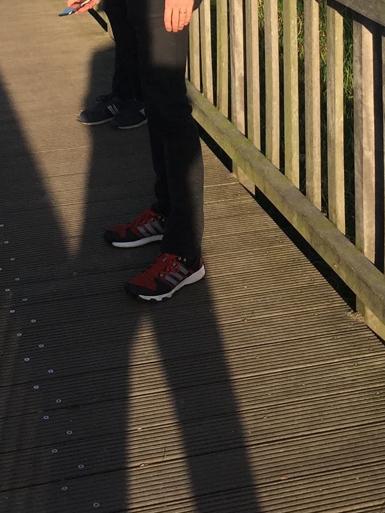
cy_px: -124
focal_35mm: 82
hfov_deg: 18.0
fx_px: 1216
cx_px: 181
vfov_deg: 21.8
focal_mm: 4.15
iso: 32
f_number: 2.2
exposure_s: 1/1364
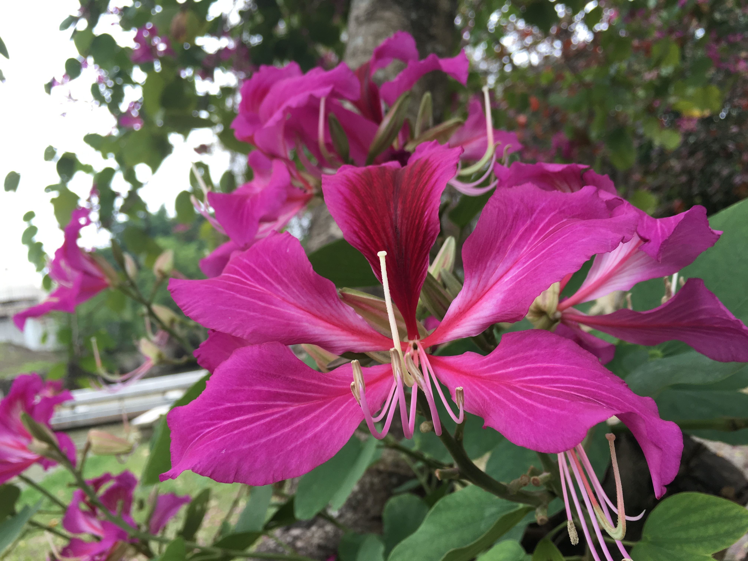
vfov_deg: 48.2
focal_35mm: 29
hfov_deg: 61.7
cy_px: 280
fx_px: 627
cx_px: 374
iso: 32
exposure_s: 1/100
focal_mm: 4.15
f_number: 2.2
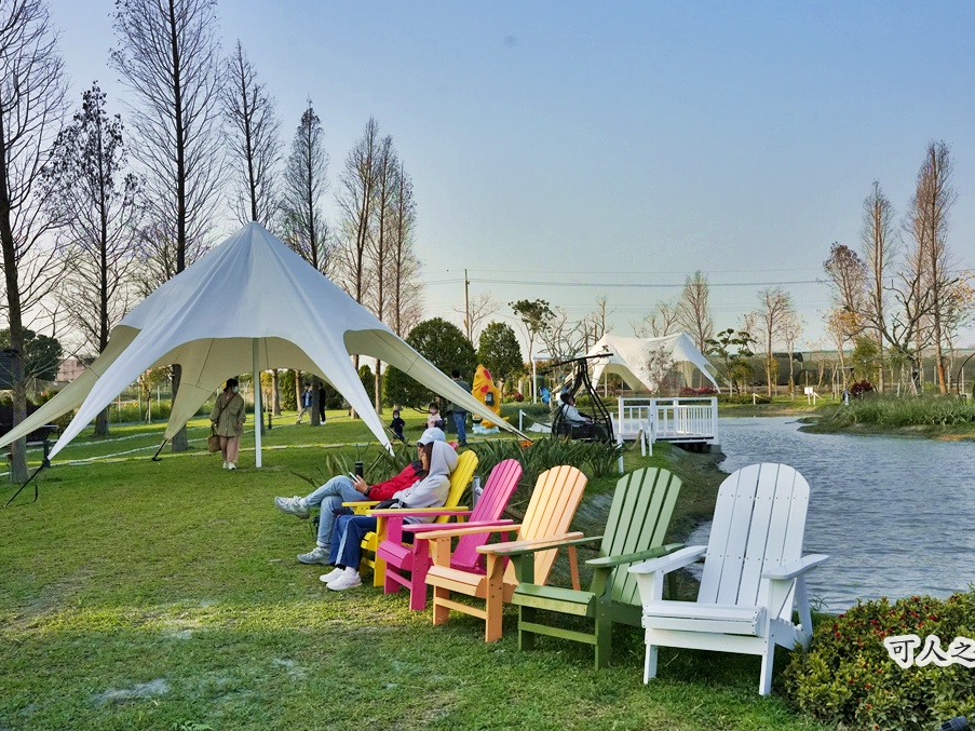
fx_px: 1017
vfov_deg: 39.5
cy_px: 368
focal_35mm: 36
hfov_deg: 51.1
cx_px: 540
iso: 3200
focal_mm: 33.1
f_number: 8
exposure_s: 1/5000
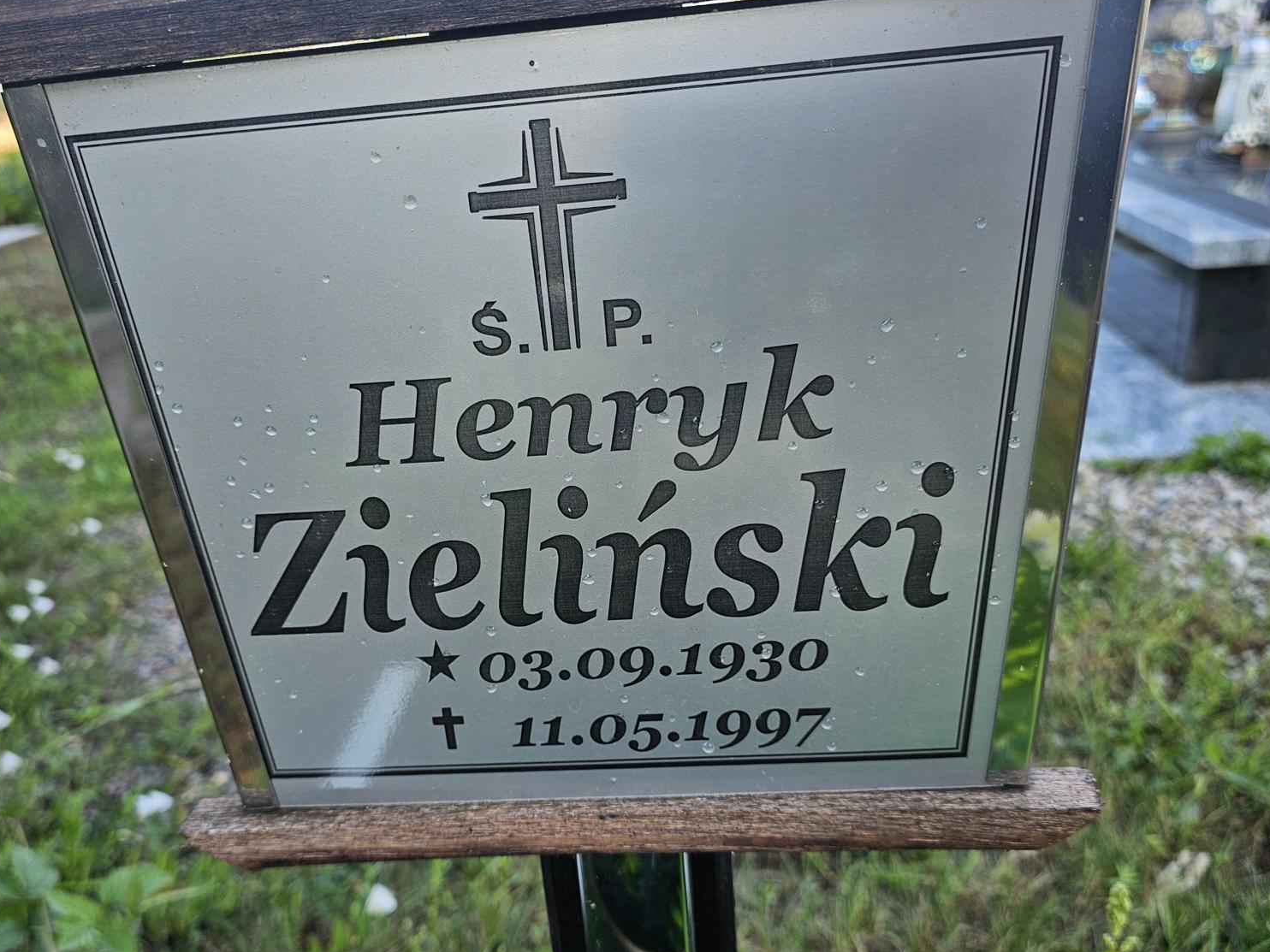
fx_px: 1137
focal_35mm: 31
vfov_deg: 45.3
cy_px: 549
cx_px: 583
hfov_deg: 58.3
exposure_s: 1/100
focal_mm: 6.3
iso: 12
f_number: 1.7
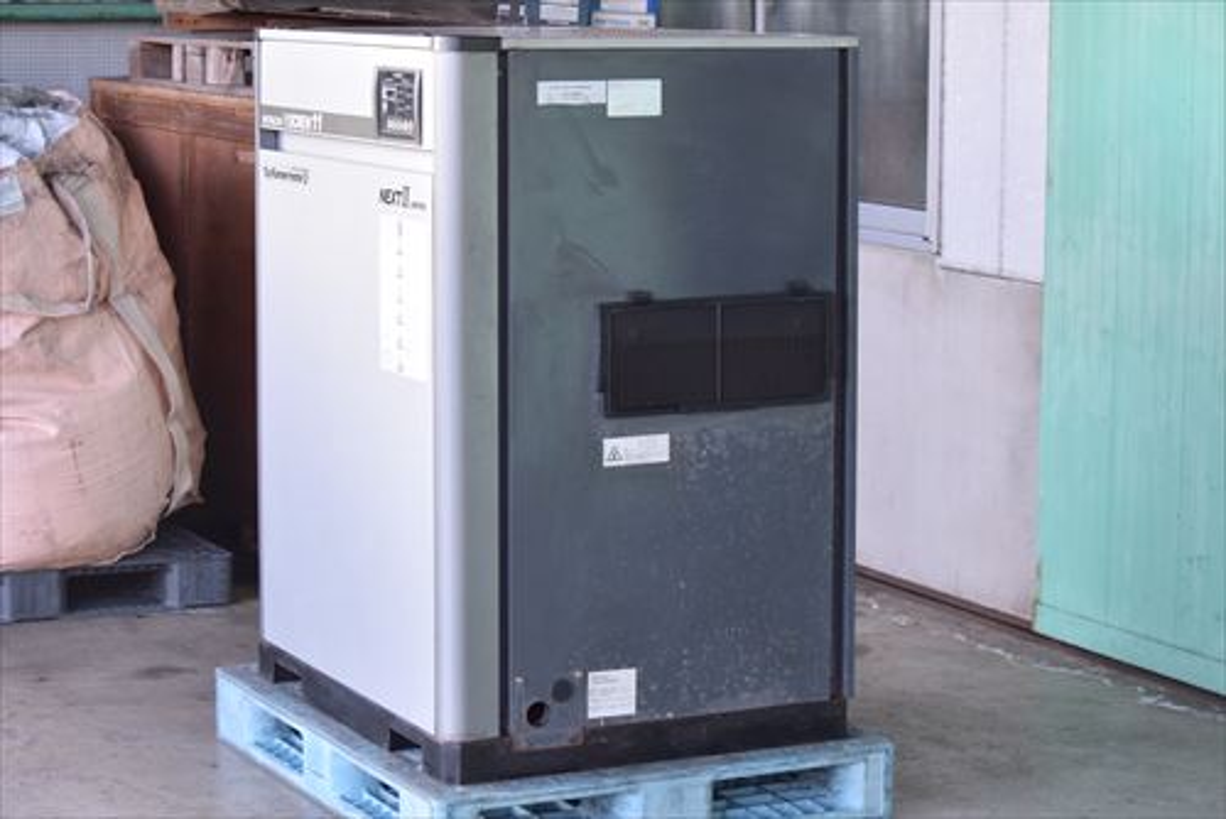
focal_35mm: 82
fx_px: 2811
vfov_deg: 16.6
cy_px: 410
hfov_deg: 24.6
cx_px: 613
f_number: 6.3
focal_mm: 55
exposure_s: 1/5
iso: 1250
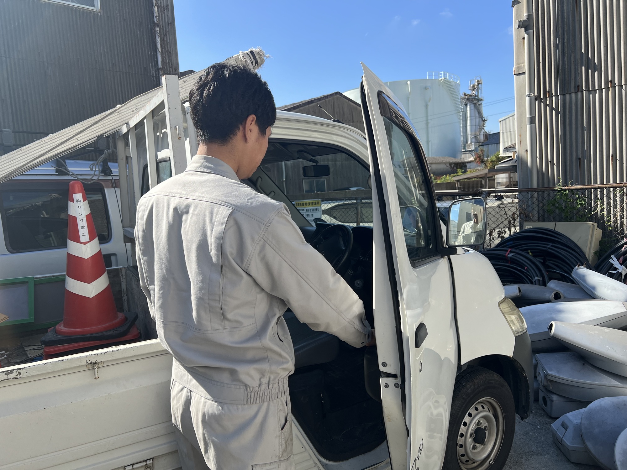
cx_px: 314
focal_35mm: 26
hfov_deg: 67.3
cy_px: 235
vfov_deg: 53.1
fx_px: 471
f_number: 1.5
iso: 50
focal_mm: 5.7
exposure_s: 1/2208
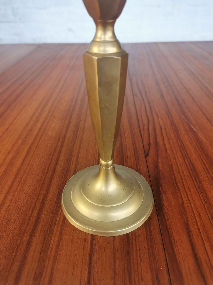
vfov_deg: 65.3
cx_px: 106
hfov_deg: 51.4
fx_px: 222
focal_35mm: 27
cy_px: 142
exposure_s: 1/50
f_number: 1.8
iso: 320
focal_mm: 5.58
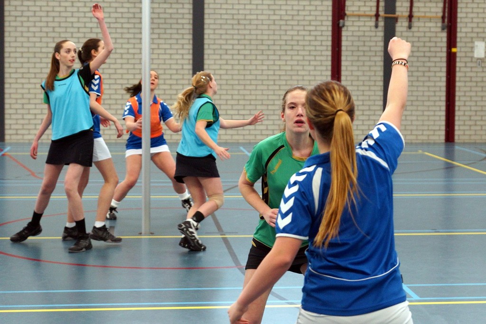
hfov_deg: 27.0
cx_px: 243
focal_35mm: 75
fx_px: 1012
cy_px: 162
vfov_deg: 18.2
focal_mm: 50
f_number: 3.2
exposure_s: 1/250
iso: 1250
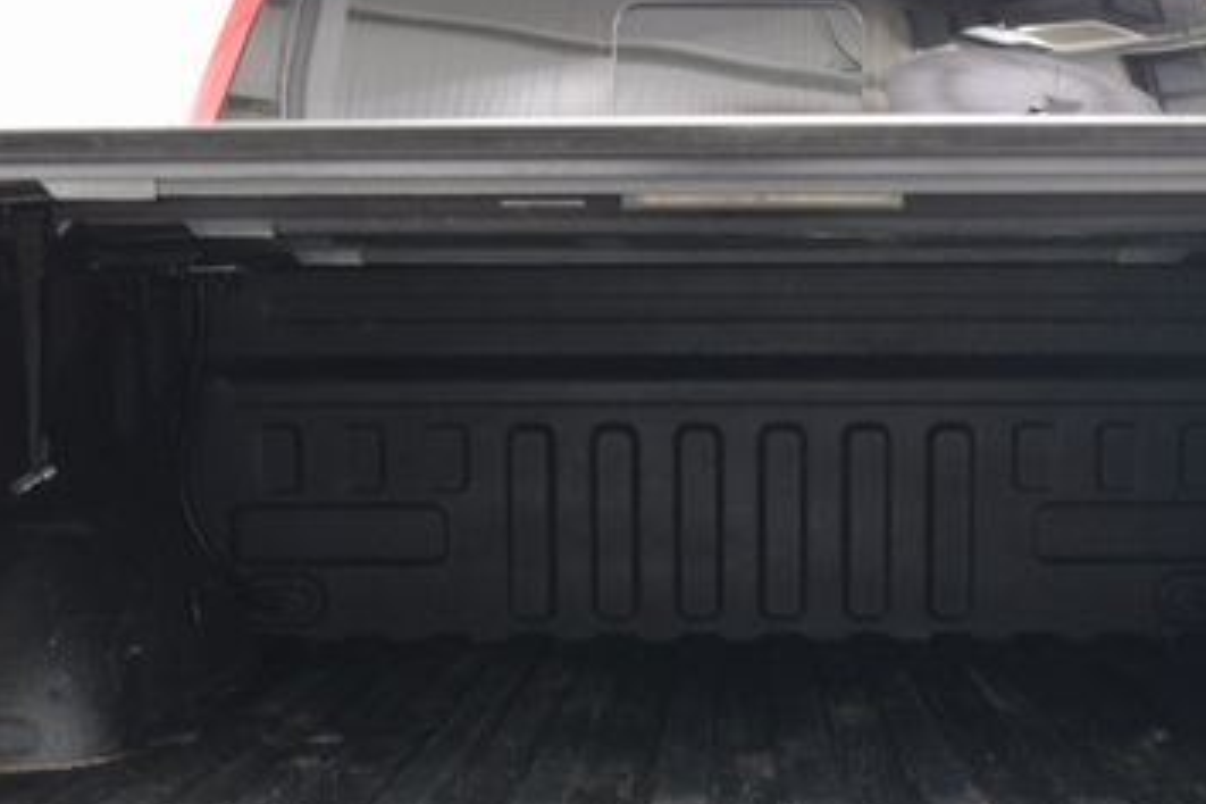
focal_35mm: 65
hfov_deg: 30.9
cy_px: 629
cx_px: 726
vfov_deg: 20.7
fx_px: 2177
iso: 1600
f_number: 2.8
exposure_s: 1/15
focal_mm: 24
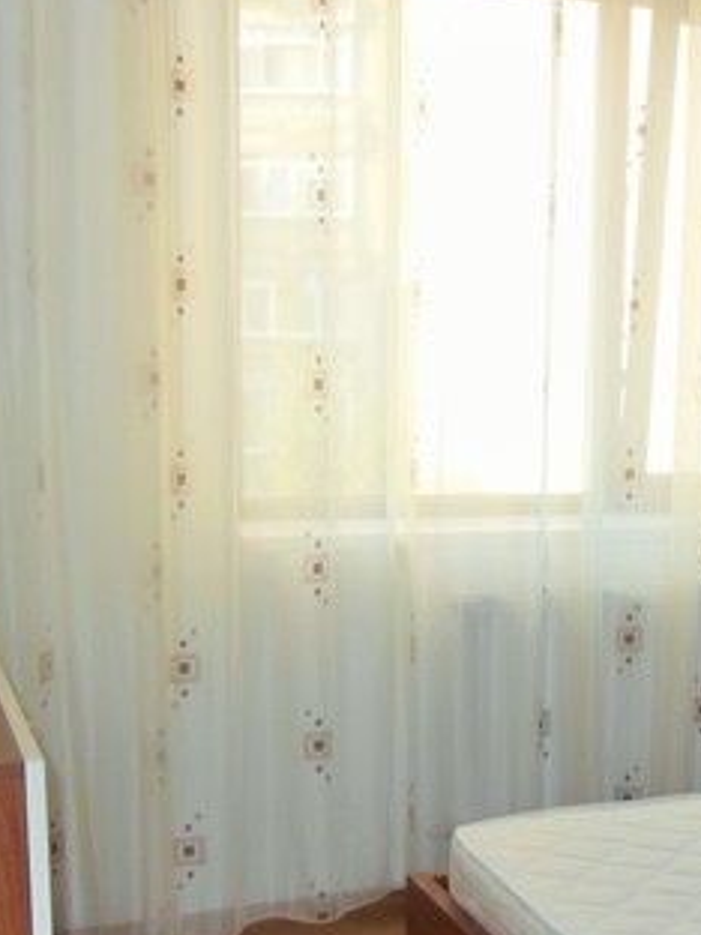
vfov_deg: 31.5
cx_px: 698
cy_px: 602
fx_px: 1647
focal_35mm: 61
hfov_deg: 23.1
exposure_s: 1/100
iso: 125
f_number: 3.7
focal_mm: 5.2
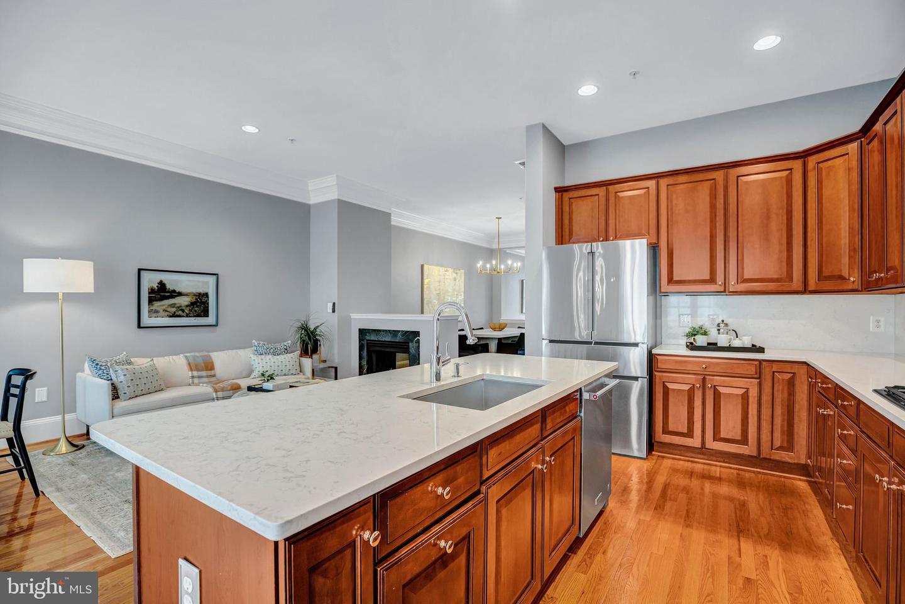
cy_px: 302
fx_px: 402
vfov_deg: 73.7
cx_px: 452
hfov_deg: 96.7
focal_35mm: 16
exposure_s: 1/125
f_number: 4.5
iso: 1250
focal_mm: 16
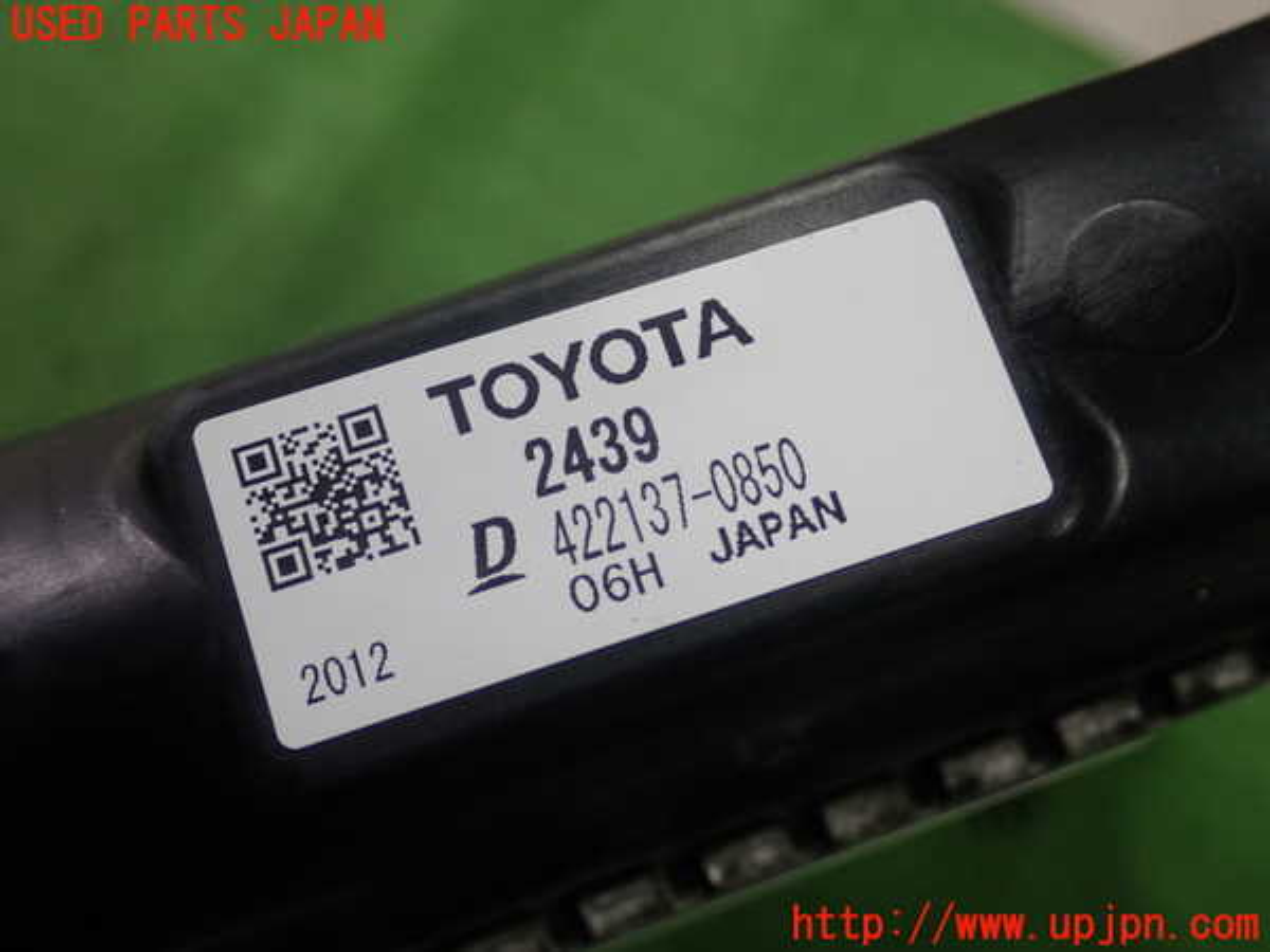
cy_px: 476
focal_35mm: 46
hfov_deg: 41.2
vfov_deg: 31.5
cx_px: 635
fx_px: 1688
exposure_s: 1/60
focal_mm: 8.41
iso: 200
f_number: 3.1
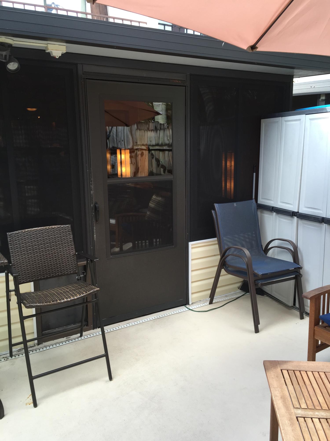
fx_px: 369
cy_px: 220
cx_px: 165
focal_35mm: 29
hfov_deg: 48.2
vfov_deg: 61.7
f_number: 2.2
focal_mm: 4.15
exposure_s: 1/126
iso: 32
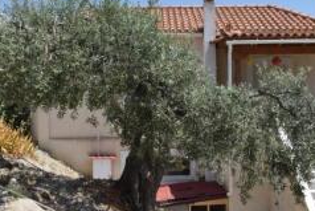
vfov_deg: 25.0
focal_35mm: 54
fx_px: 473
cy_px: 127
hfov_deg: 36.8
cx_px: 160
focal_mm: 18
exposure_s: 1/50
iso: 100
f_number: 22
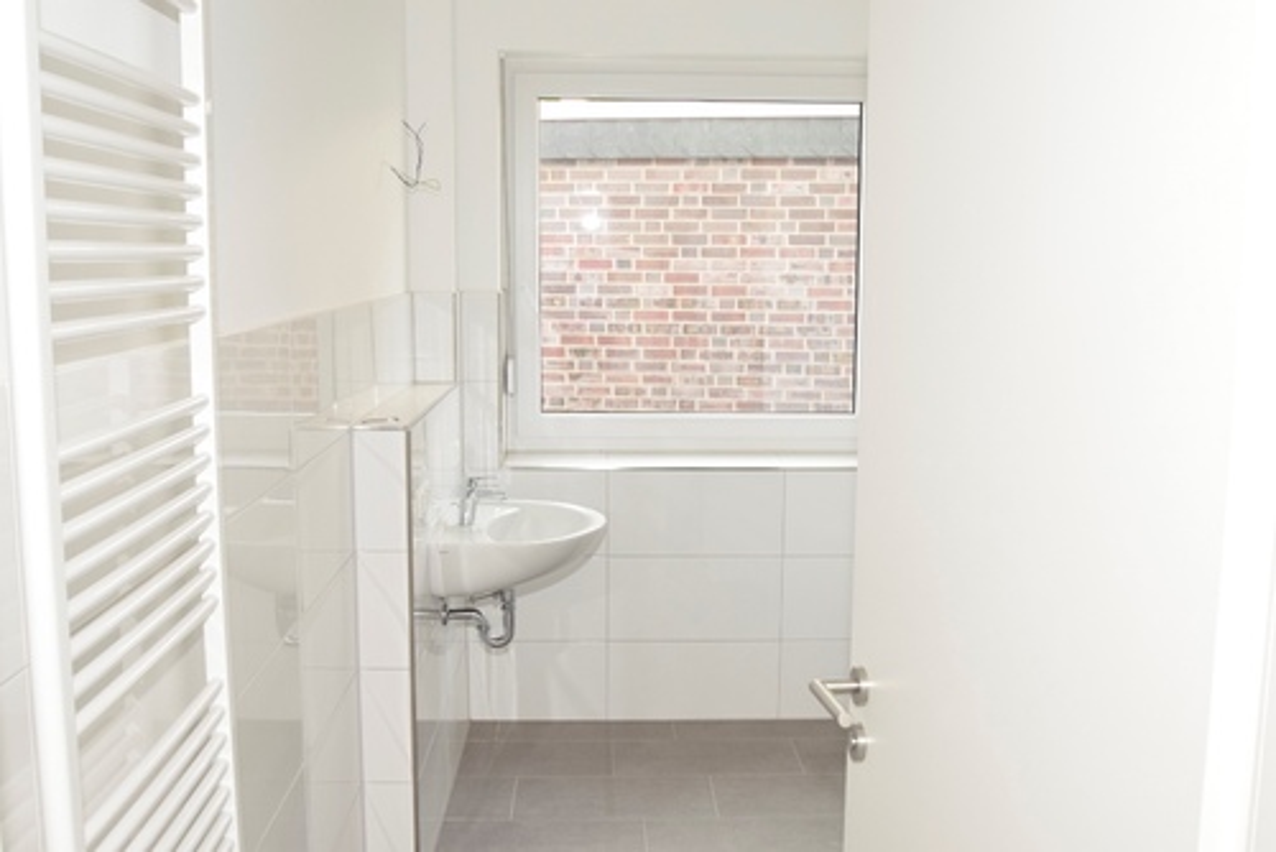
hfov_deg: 53.1
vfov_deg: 36.9
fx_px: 1277
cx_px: 638
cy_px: 426
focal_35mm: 36
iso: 720
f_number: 5.6
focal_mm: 24
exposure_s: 1/125
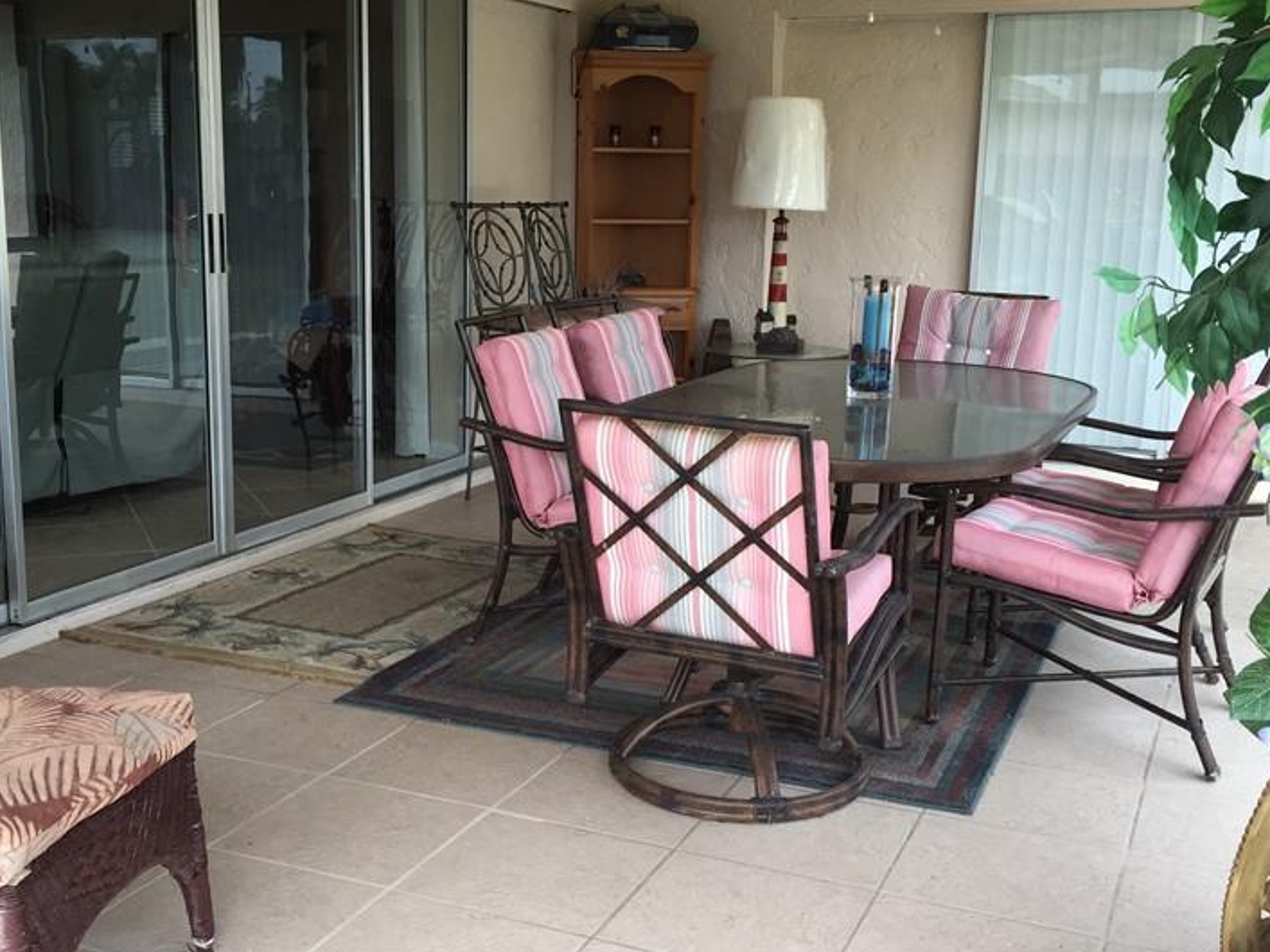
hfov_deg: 44.8
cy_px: 489
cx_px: 586
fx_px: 1541
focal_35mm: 42
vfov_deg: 34.3
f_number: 2.2
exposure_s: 1/120
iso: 50
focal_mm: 4.15
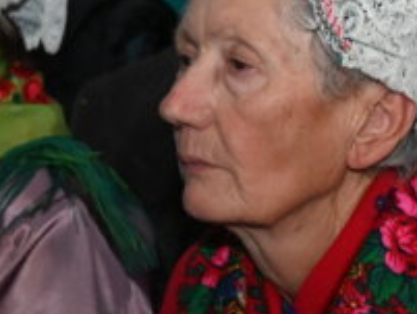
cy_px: 211
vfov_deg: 8.0
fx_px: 2242
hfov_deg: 10.5
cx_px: 427
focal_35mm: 186
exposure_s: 1/60
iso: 6400
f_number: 5
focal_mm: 38
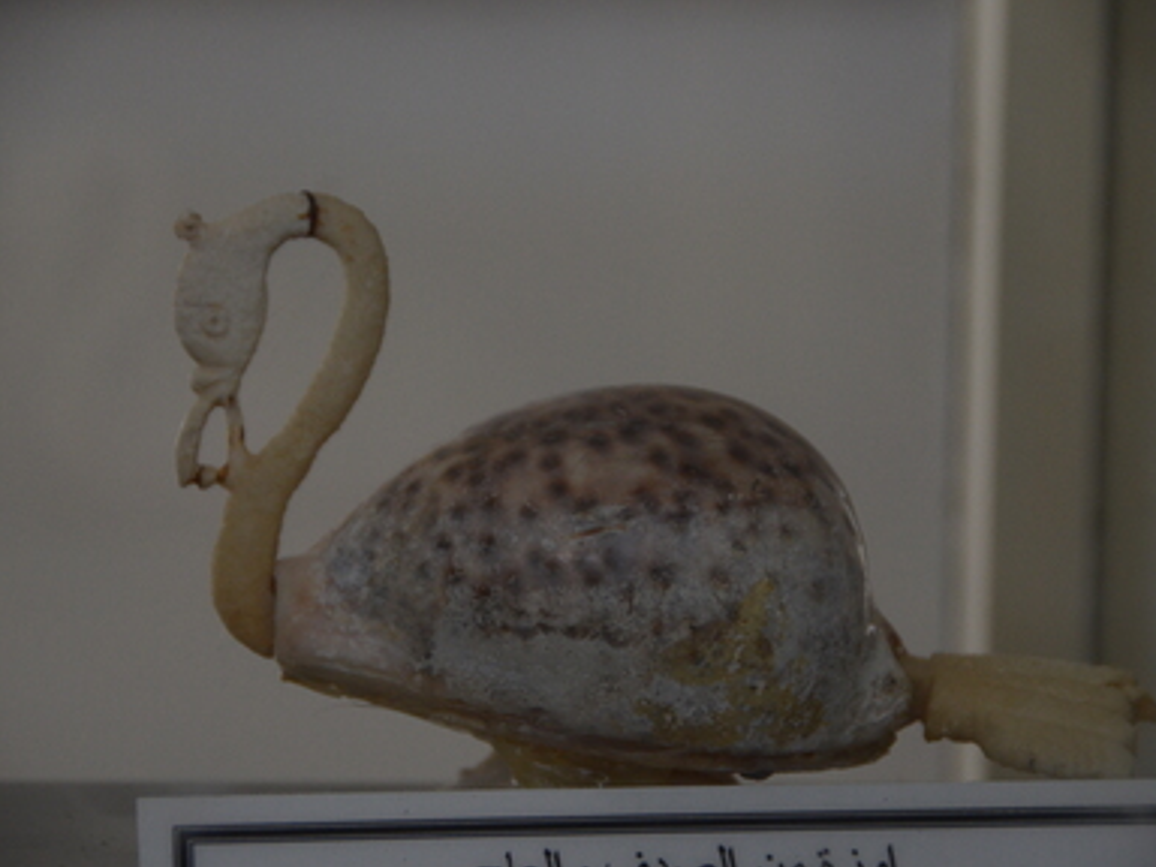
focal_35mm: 280
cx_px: 575
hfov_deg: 7.1
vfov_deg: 5.3
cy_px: 432
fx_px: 9351
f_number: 5.6
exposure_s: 1/200
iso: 1250
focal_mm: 170
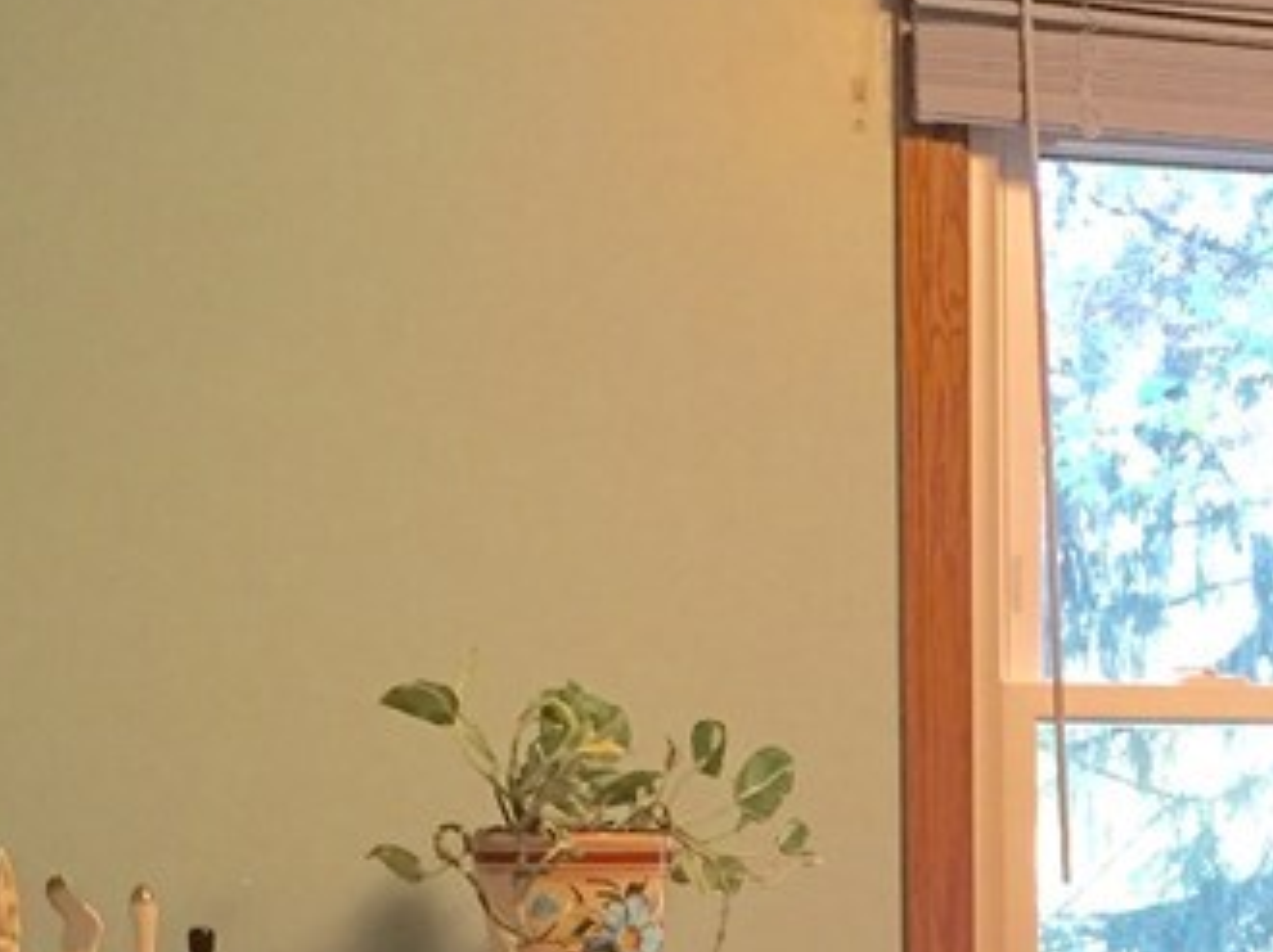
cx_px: 1250
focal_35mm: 90
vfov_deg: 15.8
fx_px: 3307
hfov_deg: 21.1
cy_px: 1110
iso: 160
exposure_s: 1/33
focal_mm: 4.15
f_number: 2.2
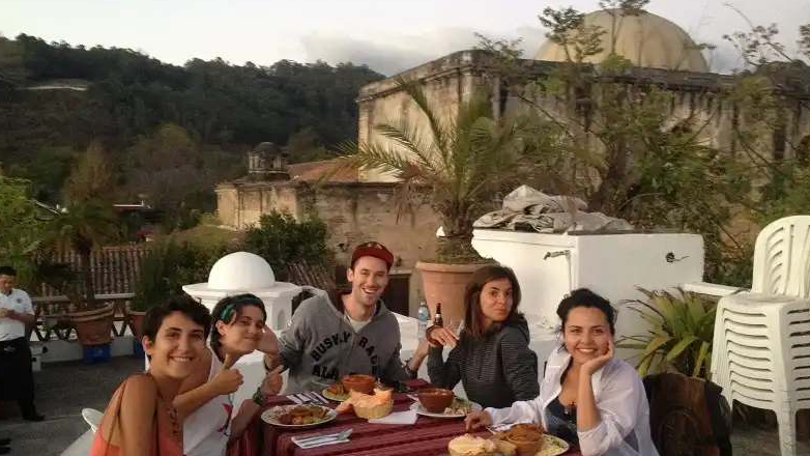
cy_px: 262
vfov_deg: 30.4
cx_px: 402
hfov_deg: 51.6
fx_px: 838
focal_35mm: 39
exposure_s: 1/20
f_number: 2.4
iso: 250
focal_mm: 4.28
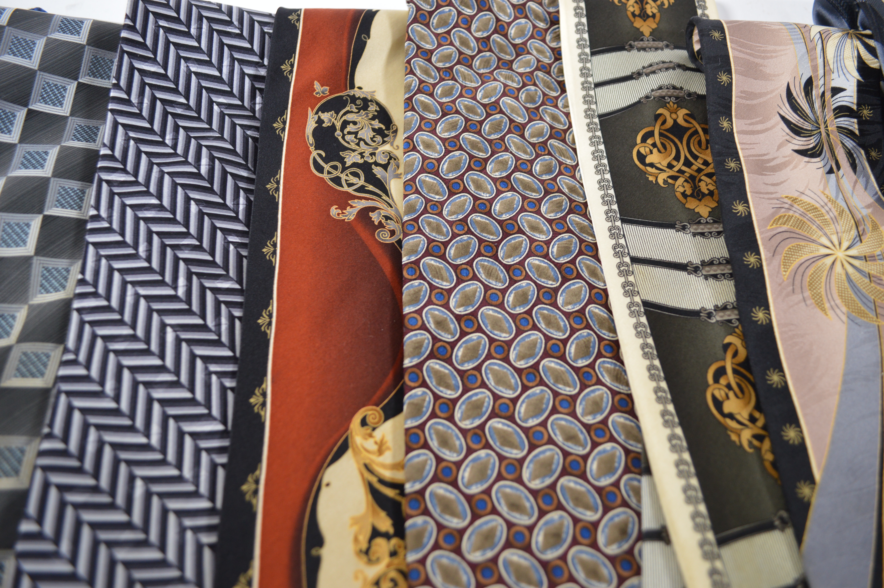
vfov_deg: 47.8
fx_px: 662
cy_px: 294
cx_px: 442
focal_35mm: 27
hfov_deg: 67.4
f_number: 4
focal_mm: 18
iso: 400
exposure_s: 1/60
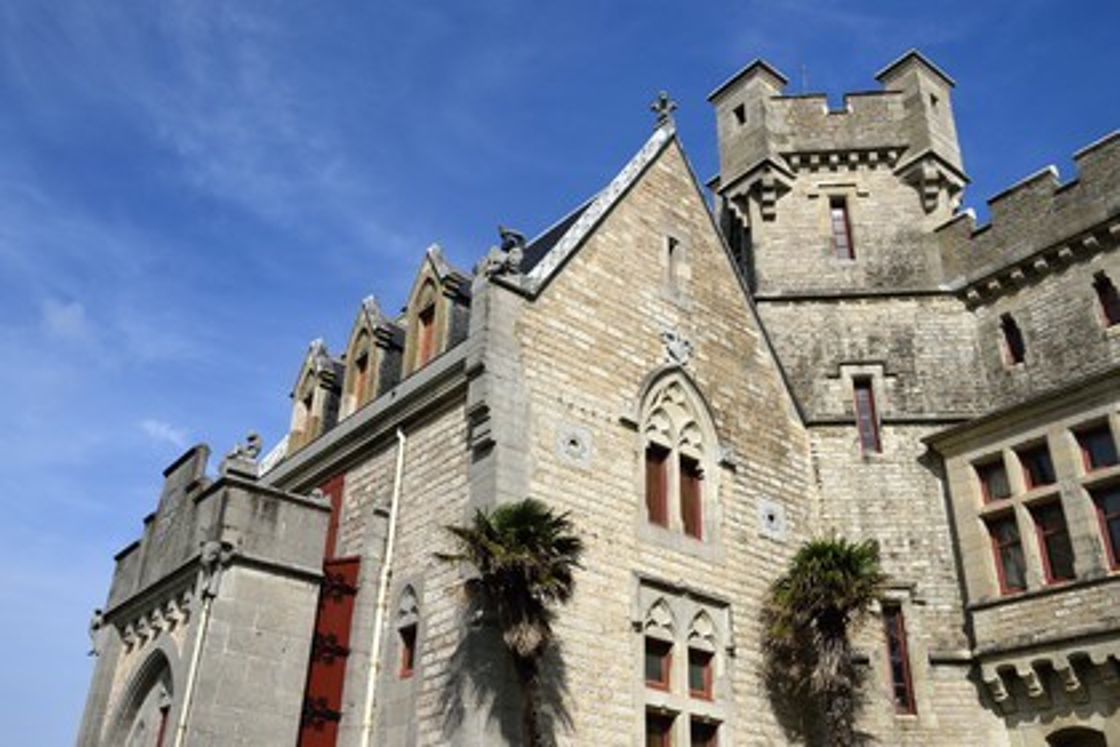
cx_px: 560
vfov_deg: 38.9
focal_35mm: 34
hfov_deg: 55.8
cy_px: 374
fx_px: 1058
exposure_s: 1/250
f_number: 16
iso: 200
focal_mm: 34
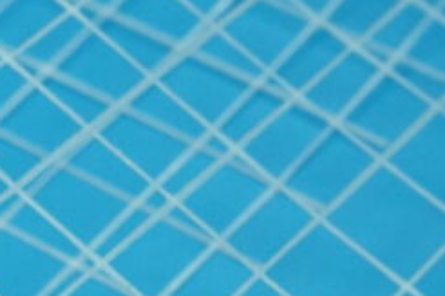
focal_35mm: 171
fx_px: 2114
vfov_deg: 8.0
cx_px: -141
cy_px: 325
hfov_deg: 11.7
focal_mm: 41
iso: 1600
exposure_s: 1/160
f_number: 7.1
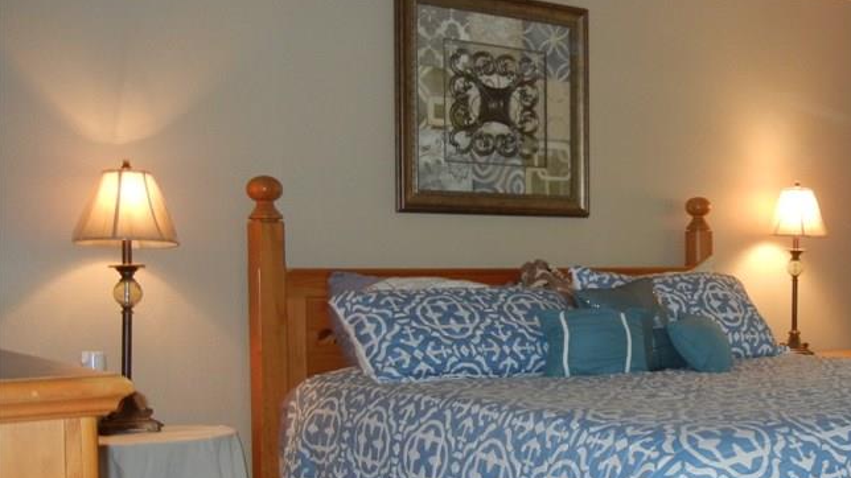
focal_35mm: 52
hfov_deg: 38.5
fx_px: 1173
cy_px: 304
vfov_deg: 23.0
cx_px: 674
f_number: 3.5
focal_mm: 5.4
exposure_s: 1/30
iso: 226
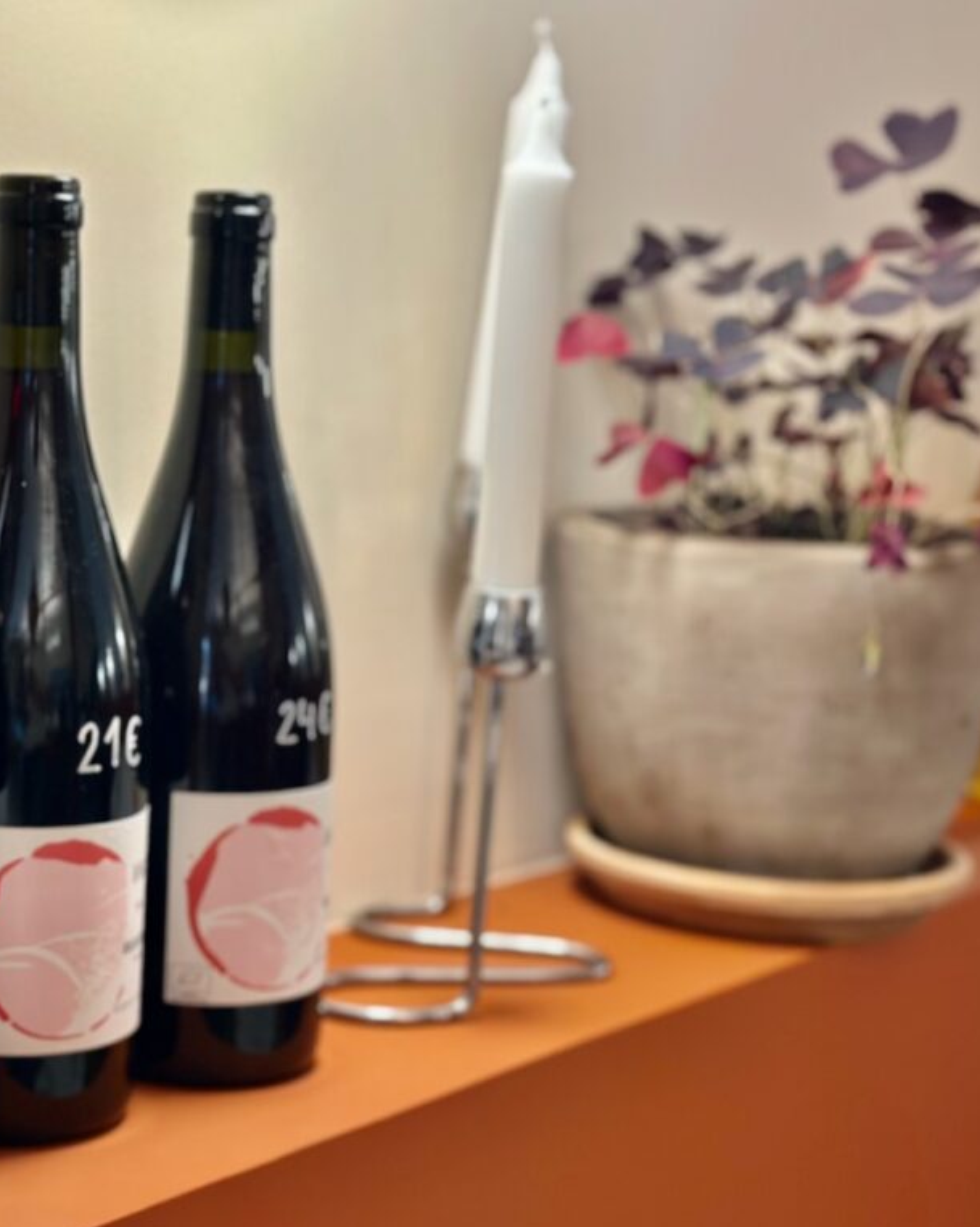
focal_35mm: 63
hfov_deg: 23.9
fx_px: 2285
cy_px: 617
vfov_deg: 30.0
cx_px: 217
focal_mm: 6.86
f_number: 1.78
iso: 125
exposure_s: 1/50
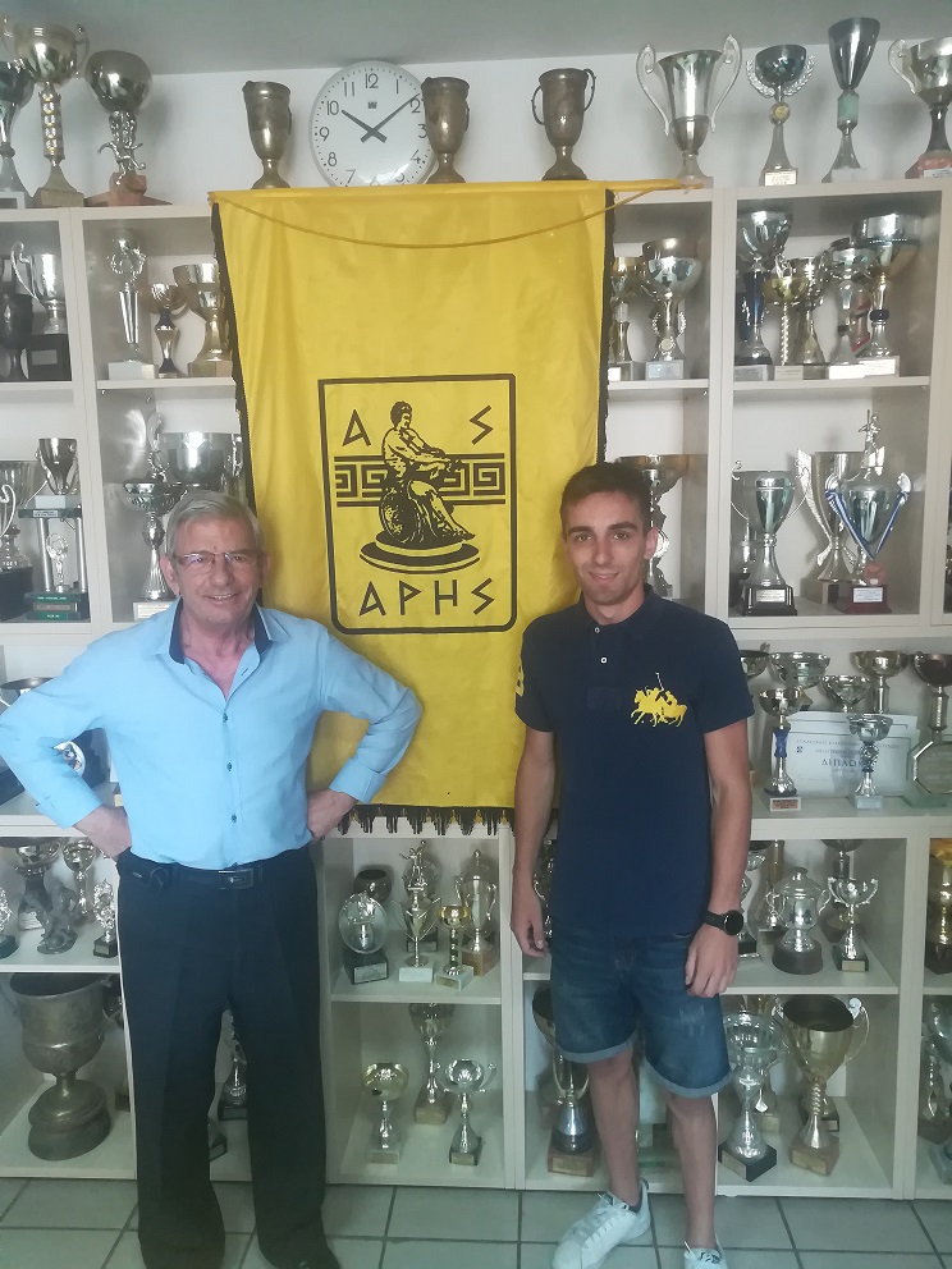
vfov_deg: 67.3
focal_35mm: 26
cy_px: 634
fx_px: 953
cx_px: 476
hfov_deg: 53.1
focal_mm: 3.83
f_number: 2.2
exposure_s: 1/33.3
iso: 320
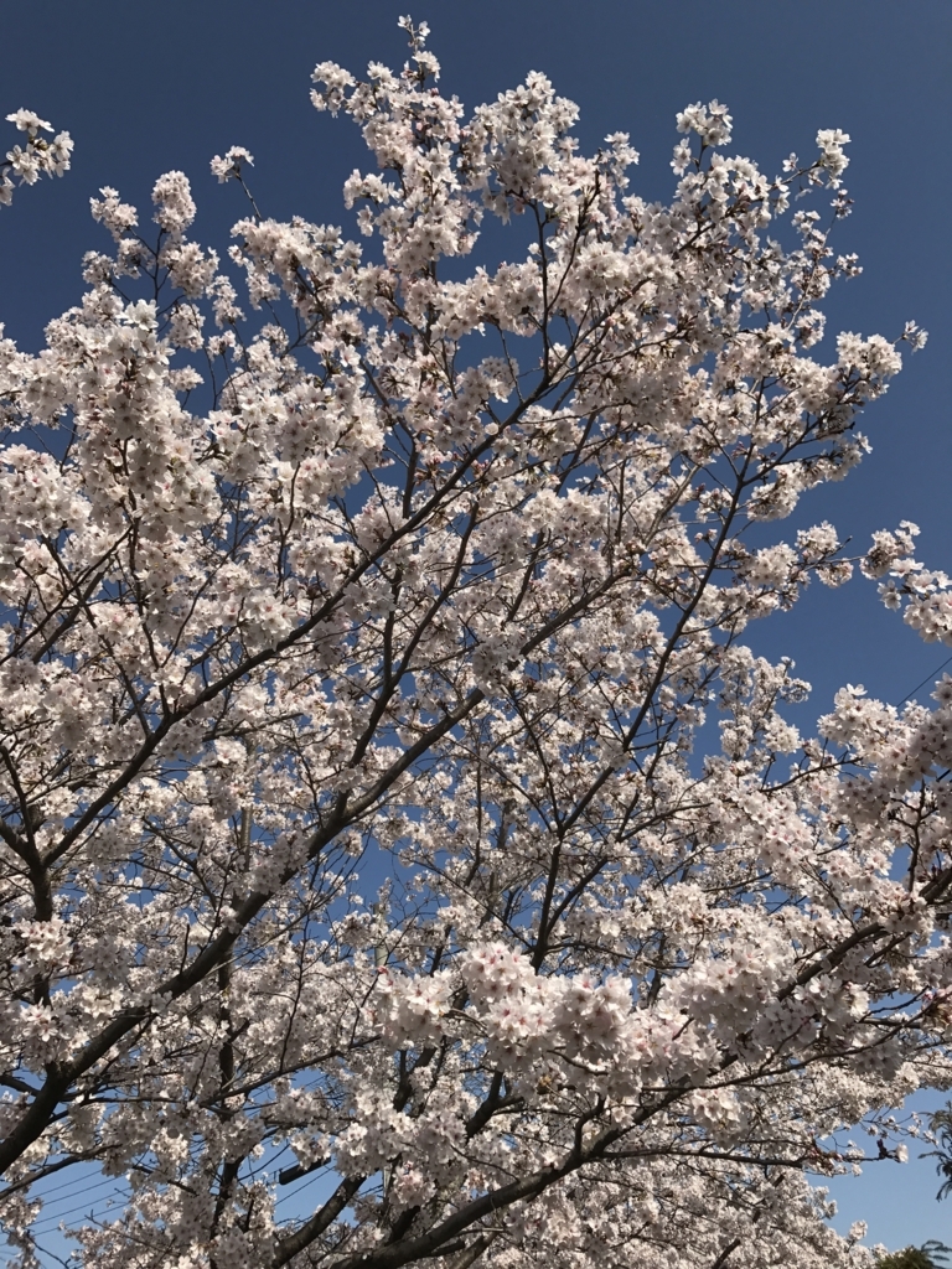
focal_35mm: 28
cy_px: 634
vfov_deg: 63.4
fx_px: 1027
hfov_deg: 49.7
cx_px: 476
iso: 20
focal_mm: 3.99
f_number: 1.8
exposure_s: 1/3300
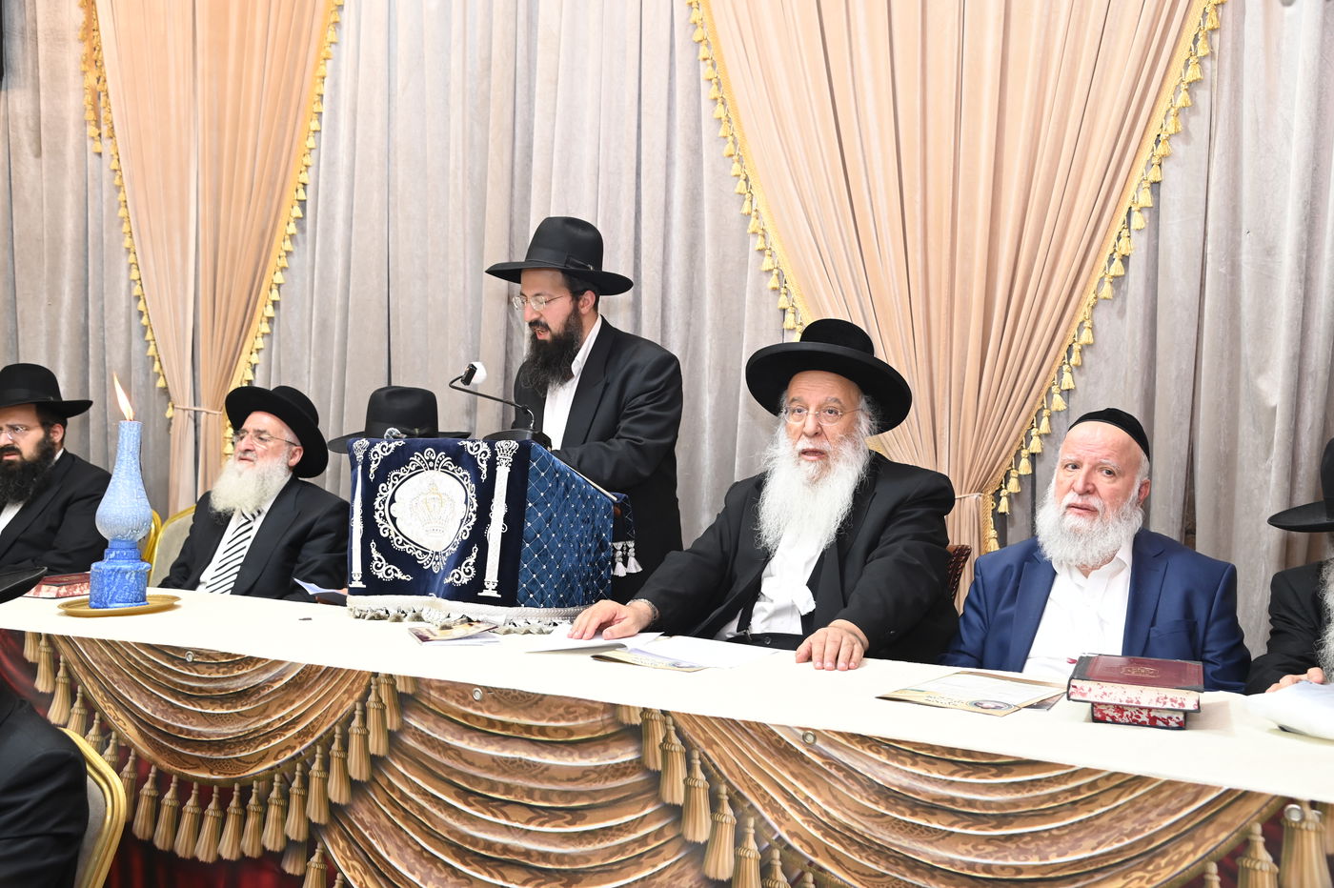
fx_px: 1407
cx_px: 667
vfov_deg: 35.0
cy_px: 444
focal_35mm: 38
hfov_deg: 50.7
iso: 1600
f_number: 5
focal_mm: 38
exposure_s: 1/160
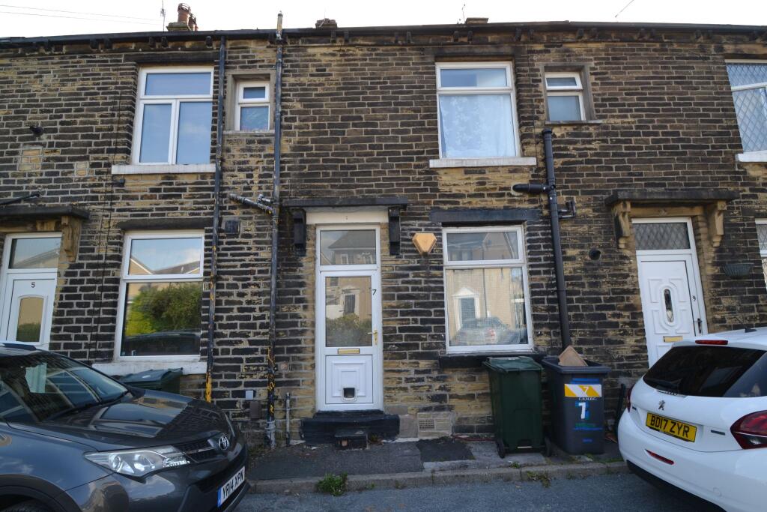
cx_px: 384
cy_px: 256
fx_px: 368
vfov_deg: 69.7
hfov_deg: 92.4
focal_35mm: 17
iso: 160
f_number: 5.6
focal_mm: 11.5
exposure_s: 1/125
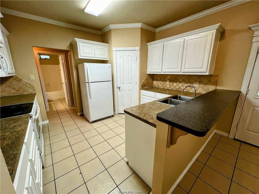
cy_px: 97
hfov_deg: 106.2
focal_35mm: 13
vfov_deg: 89.9
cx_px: 130
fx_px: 97
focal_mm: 1.57
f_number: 1.8
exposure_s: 1/120
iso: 125
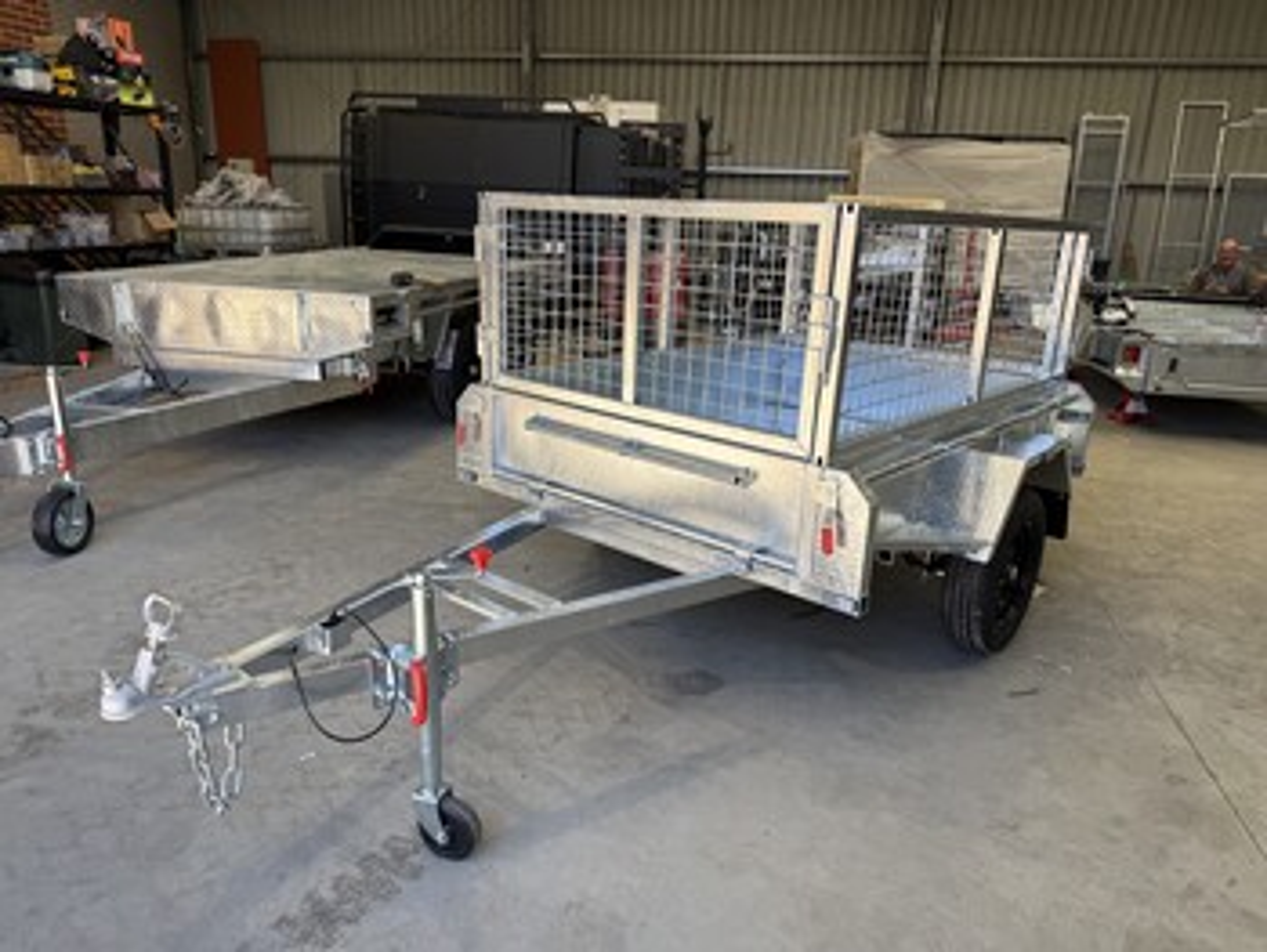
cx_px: 634
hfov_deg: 71.6
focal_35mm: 24
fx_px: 879
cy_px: 476
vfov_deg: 56.9
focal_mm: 6.76
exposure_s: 1/351
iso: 80
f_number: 1.78
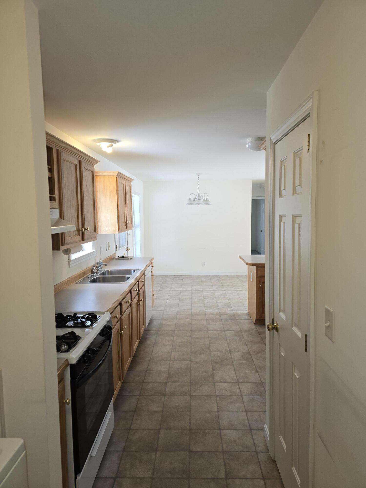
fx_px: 324
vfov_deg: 73.9
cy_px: 244
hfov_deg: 58.9
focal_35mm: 23
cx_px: 183
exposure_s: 1/60
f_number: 1.7
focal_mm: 6.3
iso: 64
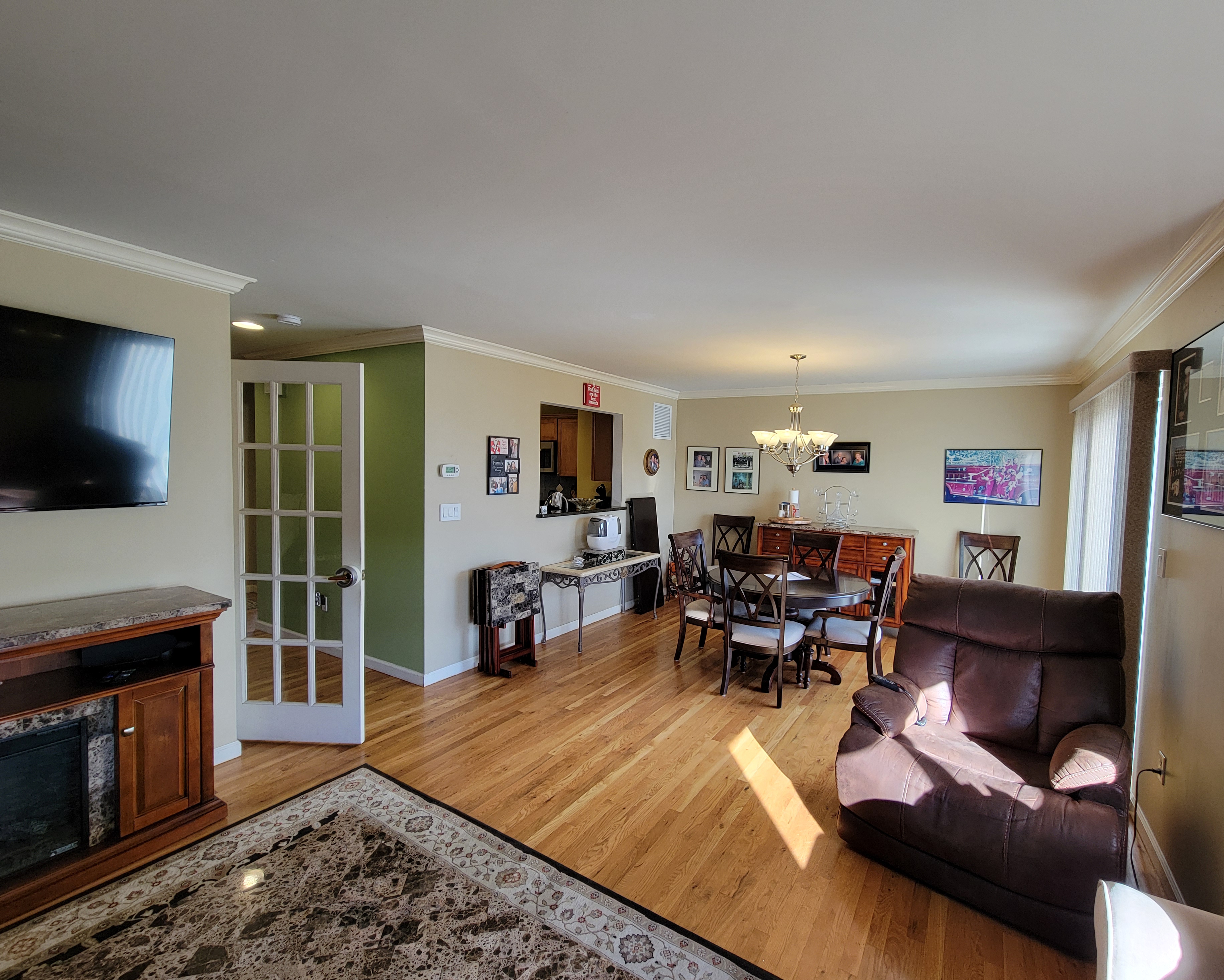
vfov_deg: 88.0
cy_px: 496
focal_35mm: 14
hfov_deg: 100.3
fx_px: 507
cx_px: 675
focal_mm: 2.2
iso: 80
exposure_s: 1/60
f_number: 2.2
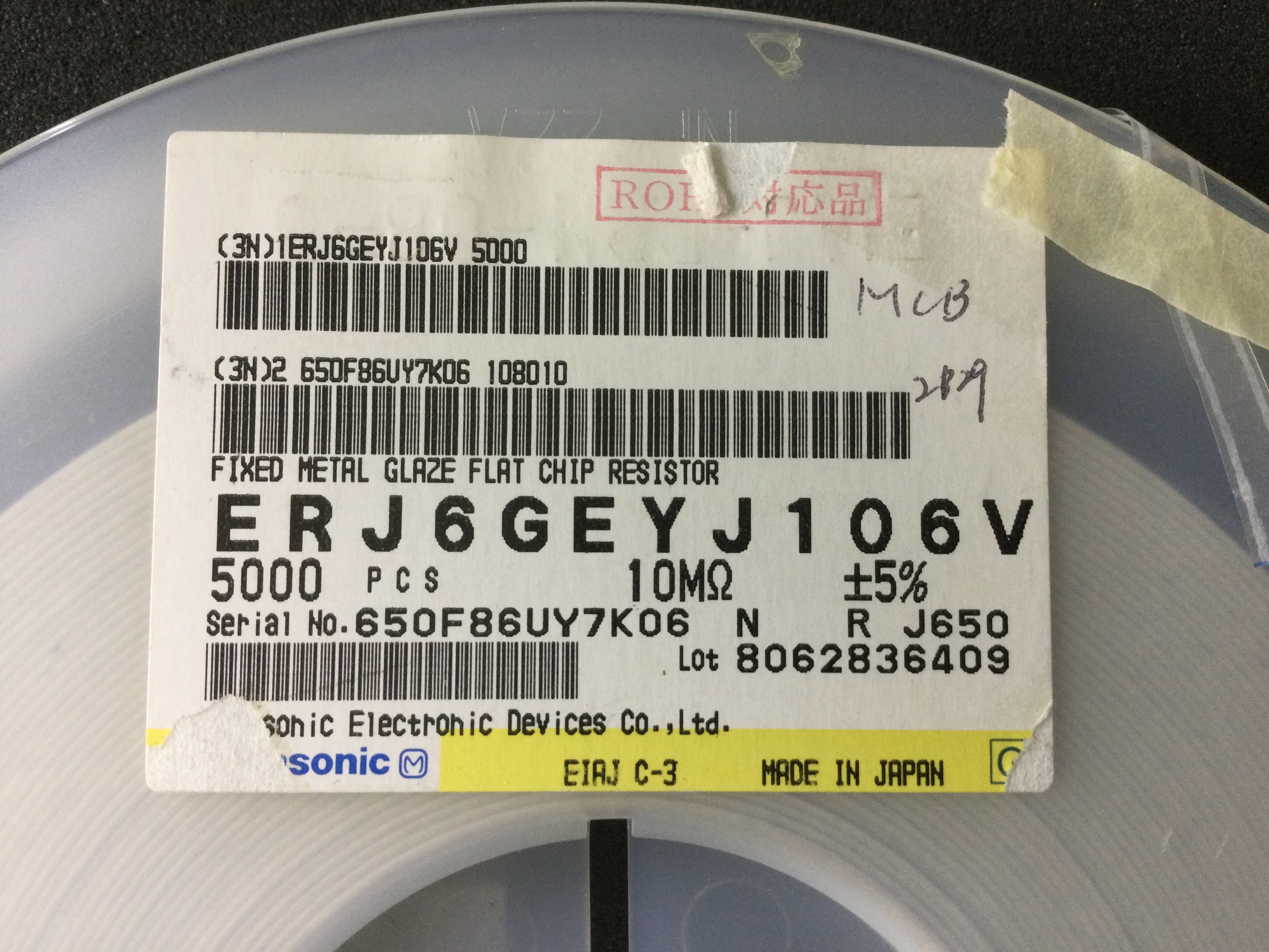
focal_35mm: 31
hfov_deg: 58.4
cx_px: 634
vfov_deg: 45.4
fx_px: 1136
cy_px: 476
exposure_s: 1/33
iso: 80
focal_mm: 3.3
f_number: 2.4
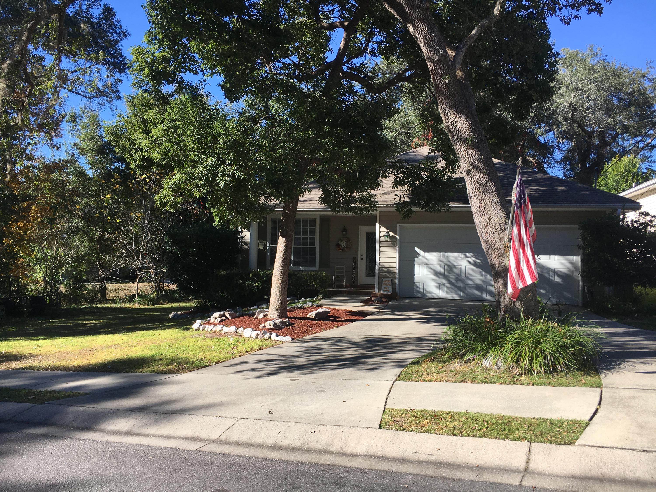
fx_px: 550
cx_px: 328
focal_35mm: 29
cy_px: 246
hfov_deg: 61.7
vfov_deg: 48.2
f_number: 2.2
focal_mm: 4.15
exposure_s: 1/793
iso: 25
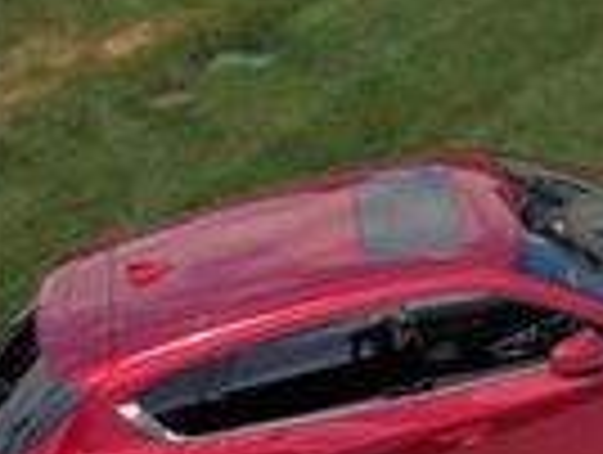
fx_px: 2024
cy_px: -578
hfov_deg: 13.0
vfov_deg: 11.1
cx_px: 1431
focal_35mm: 116
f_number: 2.8
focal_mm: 4.5
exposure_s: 1/1198
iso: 100
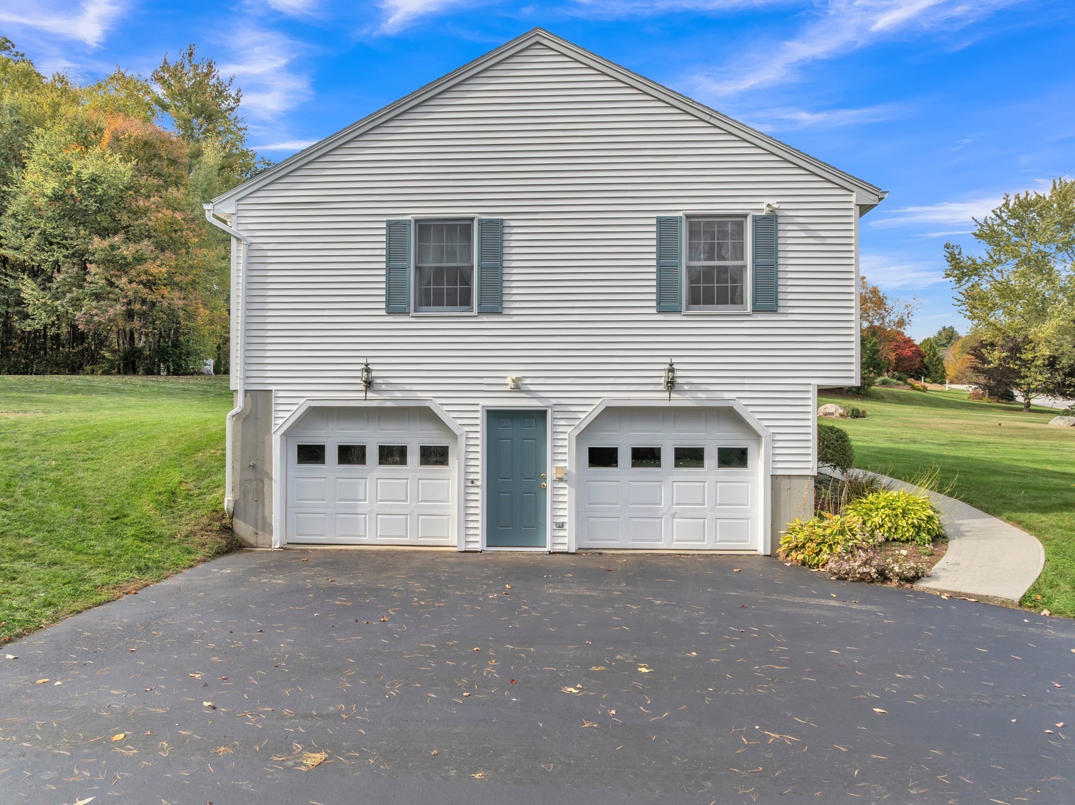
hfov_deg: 71.6
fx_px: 745
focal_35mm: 24
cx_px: 538
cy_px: 402
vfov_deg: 56.8
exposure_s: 1/100
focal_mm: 12.29
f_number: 2.8
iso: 130
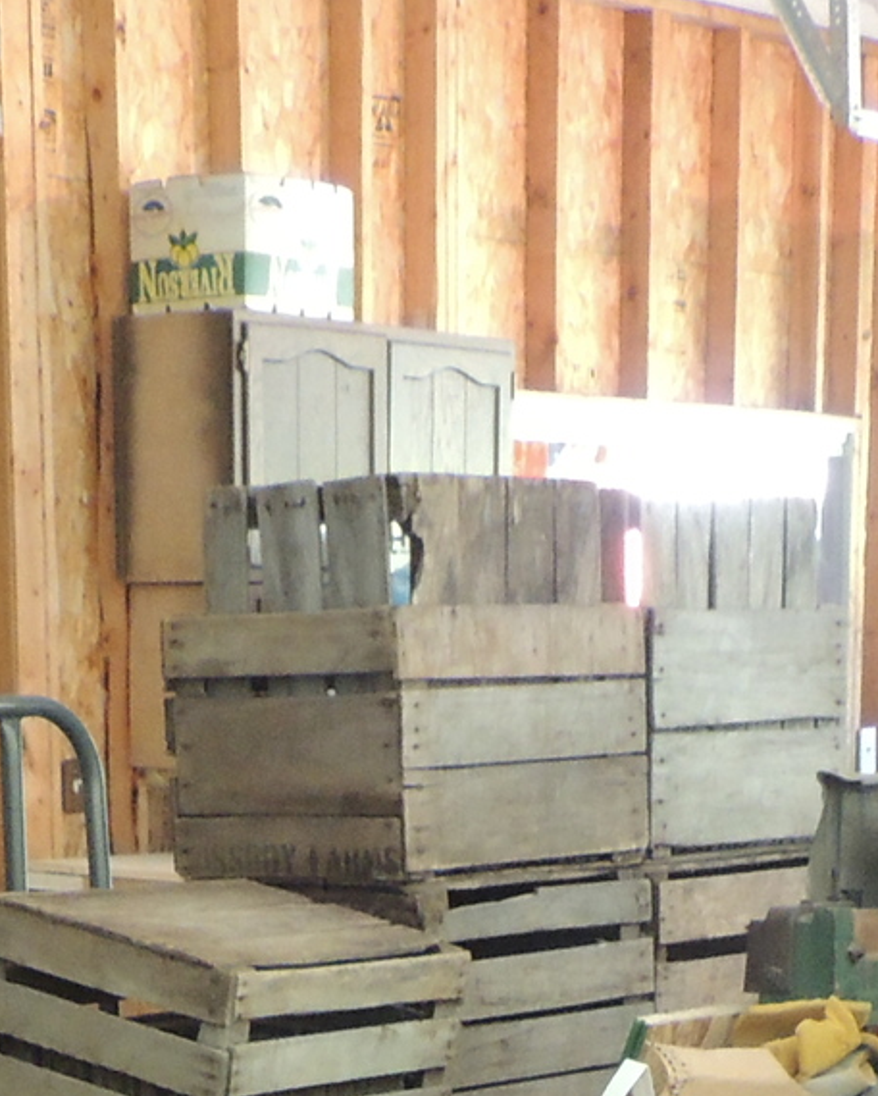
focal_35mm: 120
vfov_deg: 14.6
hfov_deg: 12.9
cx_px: 362
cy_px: 1773
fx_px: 3894
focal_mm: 4.9
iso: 400
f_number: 3.1
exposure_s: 1/20
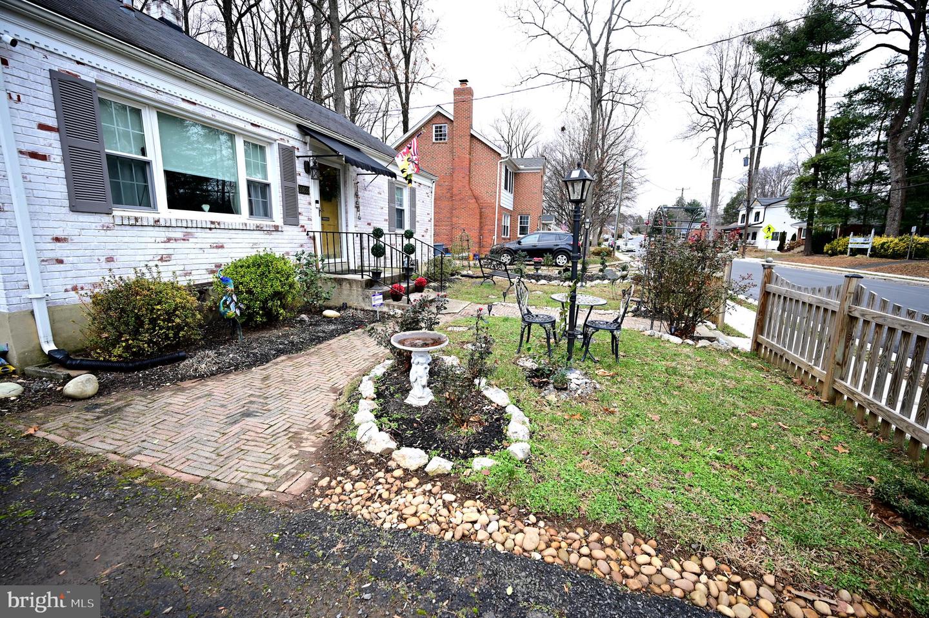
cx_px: 464
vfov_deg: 75.4
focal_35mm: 16
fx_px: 400
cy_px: 309
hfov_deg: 98.6
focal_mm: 15.5
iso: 100
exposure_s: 1/80
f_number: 4
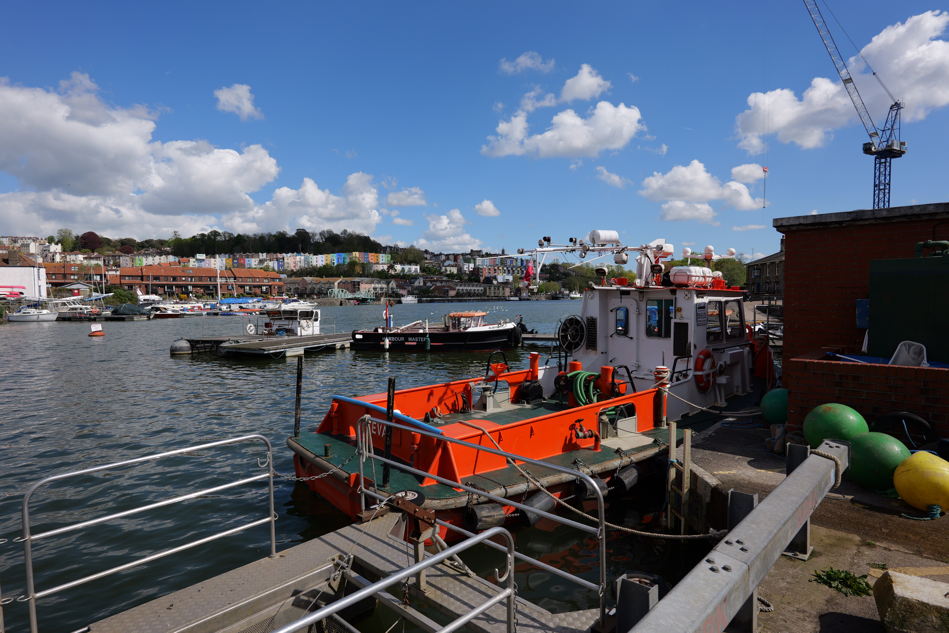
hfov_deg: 86.9
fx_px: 501
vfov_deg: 64.5
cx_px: 453
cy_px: 325
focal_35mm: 19
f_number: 5.6
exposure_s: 1/1300
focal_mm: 18
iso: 200
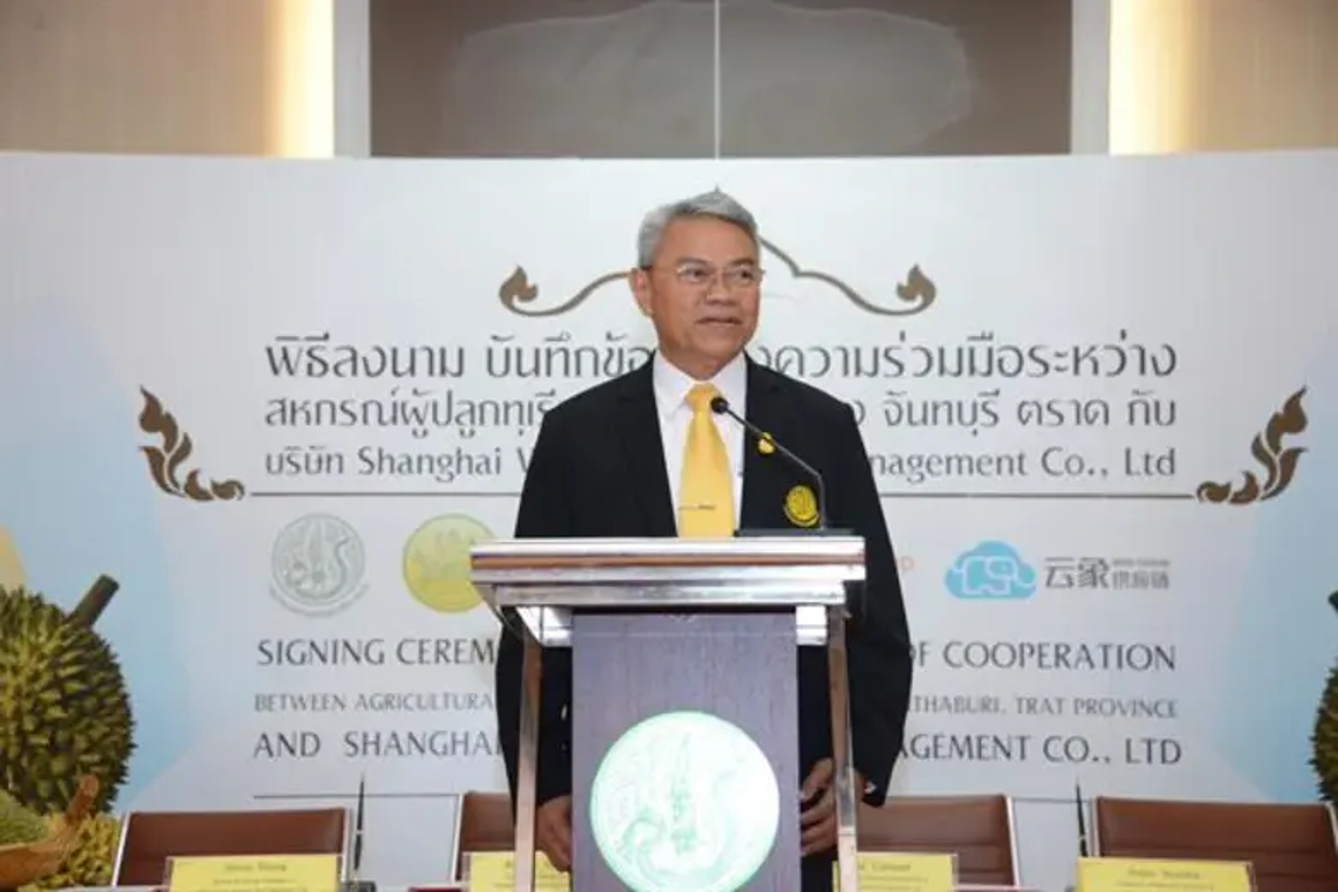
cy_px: 446
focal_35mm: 82
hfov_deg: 24.8
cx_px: 669
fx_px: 3047
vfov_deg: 16.7
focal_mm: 82
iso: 3200
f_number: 5.6
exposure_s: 1/160
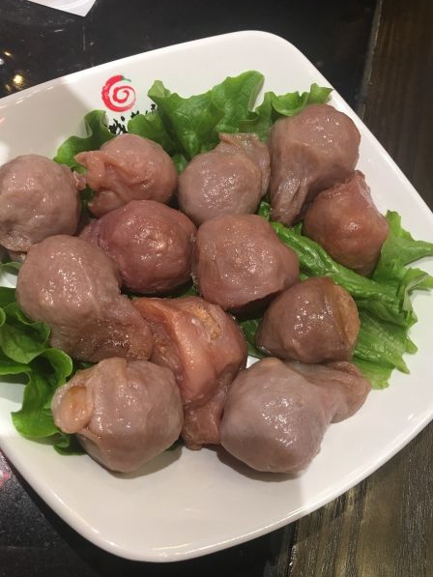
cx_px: 215
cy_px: 315
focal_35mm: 34
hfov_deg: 41.8
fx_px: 567
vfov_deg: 53.9
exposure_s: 1/17
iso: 50
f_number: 2.2
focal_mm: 4.15
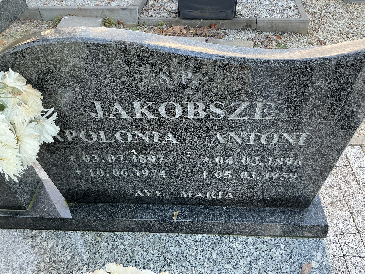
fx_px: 295
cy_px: 137
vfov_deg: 49.7
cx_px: 182
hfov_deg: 63.4
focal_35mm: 28
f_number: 1.8
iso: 50
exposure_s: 1/60
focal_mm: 3
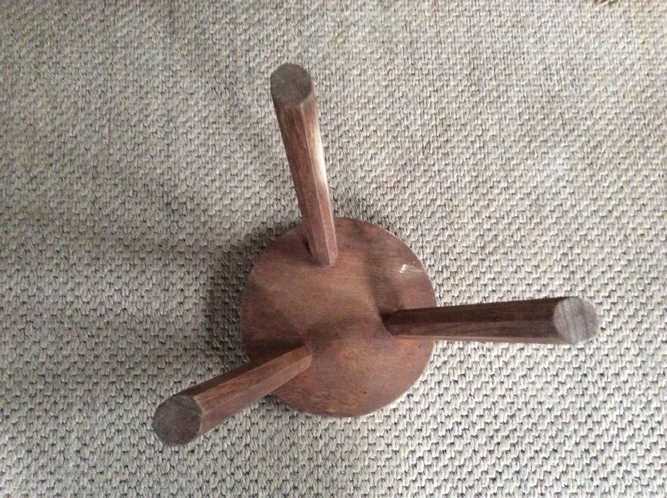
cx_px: 334
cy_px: 249
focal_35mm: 32
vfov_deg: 44.1
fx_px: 616
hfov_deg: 56.9
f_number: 2.4
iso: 400
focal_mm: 3.3
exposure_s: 1/17
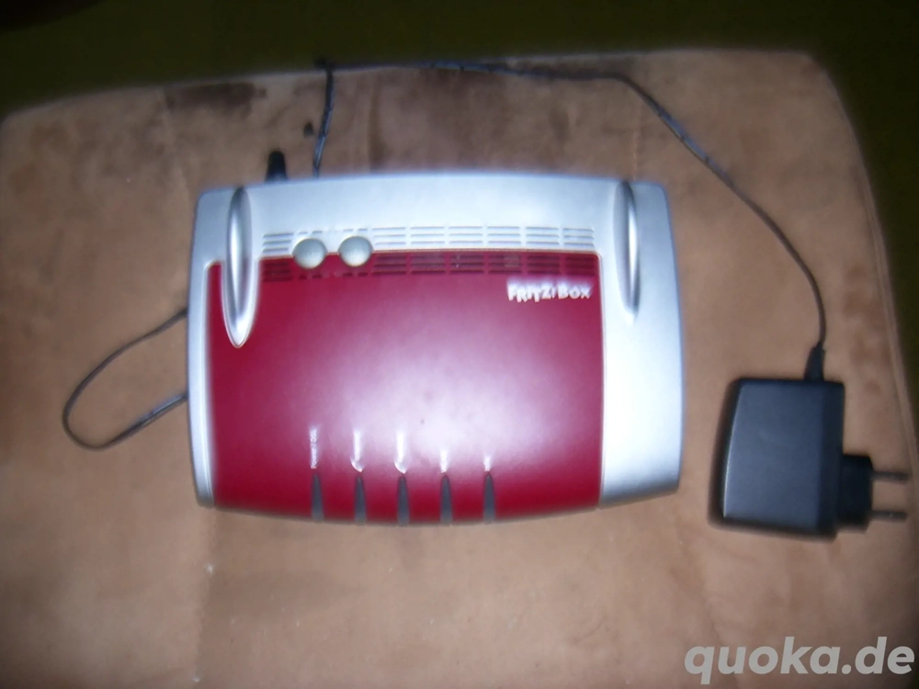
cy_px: 344
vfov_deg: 38.7
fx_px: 982
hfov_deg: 50.1
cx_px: 460
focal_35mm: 37
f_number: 2.7
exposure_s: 1/60
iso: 80
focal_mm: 6
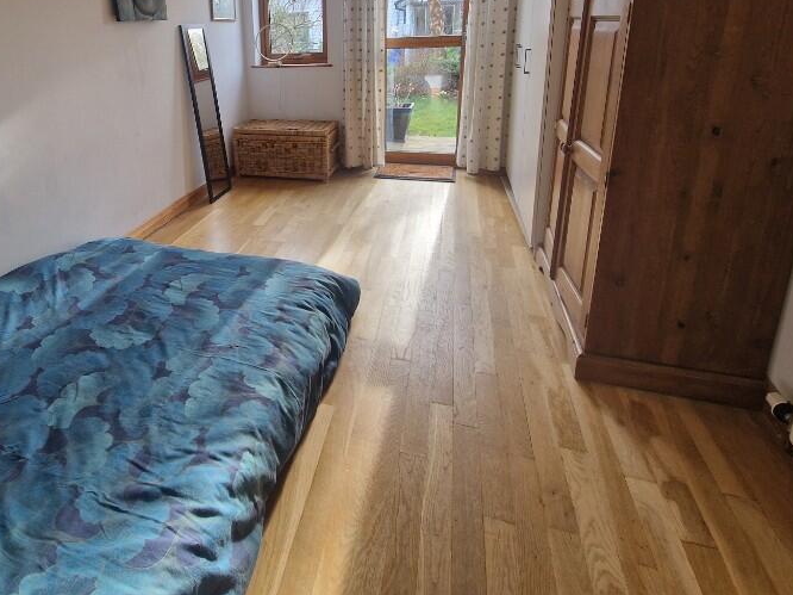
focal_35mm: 20
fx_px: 458
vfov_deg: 62.6
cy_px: 157
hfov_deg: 78.8
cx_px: 257
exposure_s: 1/100
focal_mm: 2.2
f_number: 2.2
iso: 100
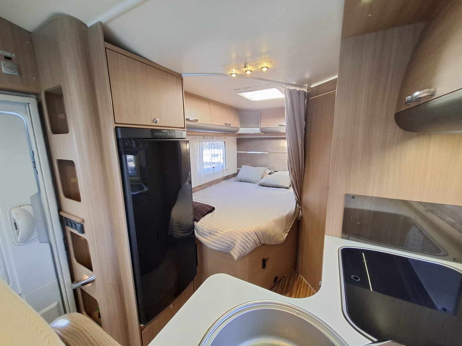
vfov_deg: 89.9
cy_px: 173
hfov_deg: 106.2
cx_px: 231
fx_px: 174
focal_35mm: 13
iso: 320
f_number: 2.2
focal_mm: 1.74
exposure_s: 1/25
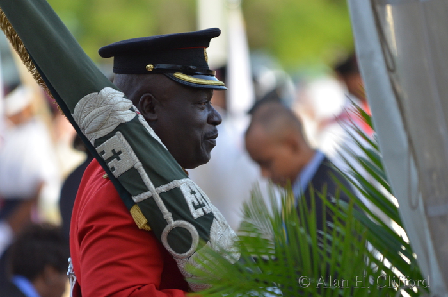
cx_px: 224
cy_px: 148
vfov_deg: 2.3
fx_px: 7448
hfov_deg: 3.4
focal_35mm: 600
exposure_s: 1/640
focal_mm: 400
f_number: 5.6
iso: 800
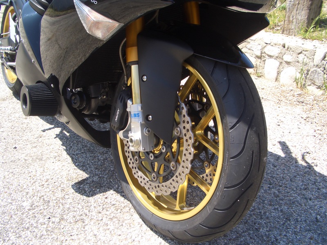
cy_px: 122
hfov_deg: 52.6
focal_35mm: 35
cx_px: 164
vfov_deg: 40.7
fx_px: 331
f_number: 4.3
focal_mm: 5.8
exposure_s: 1/160
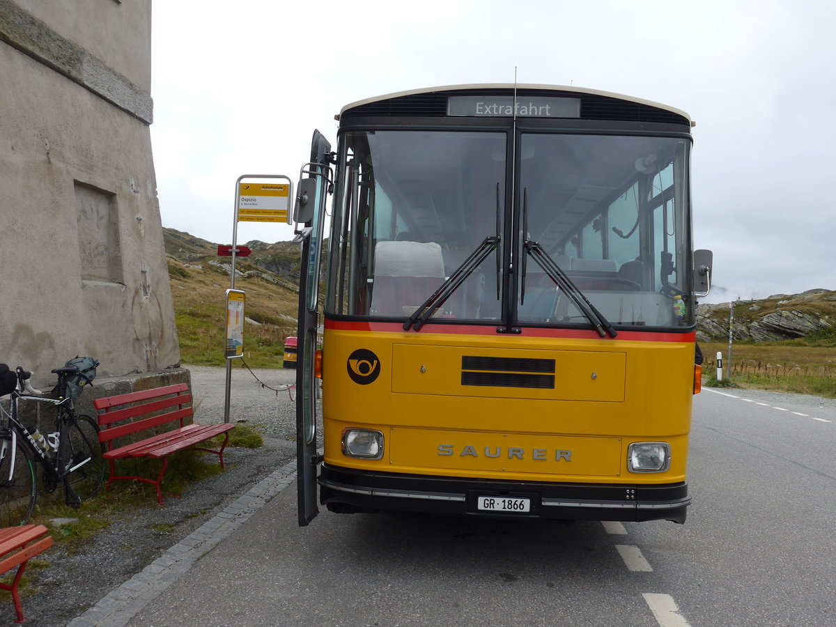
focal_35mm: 31
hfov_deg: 58.4
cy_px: 314
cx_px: 418
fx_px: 749
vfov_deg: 45.4
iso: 80
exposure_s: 1/400
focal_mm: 6.5
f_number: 2.8
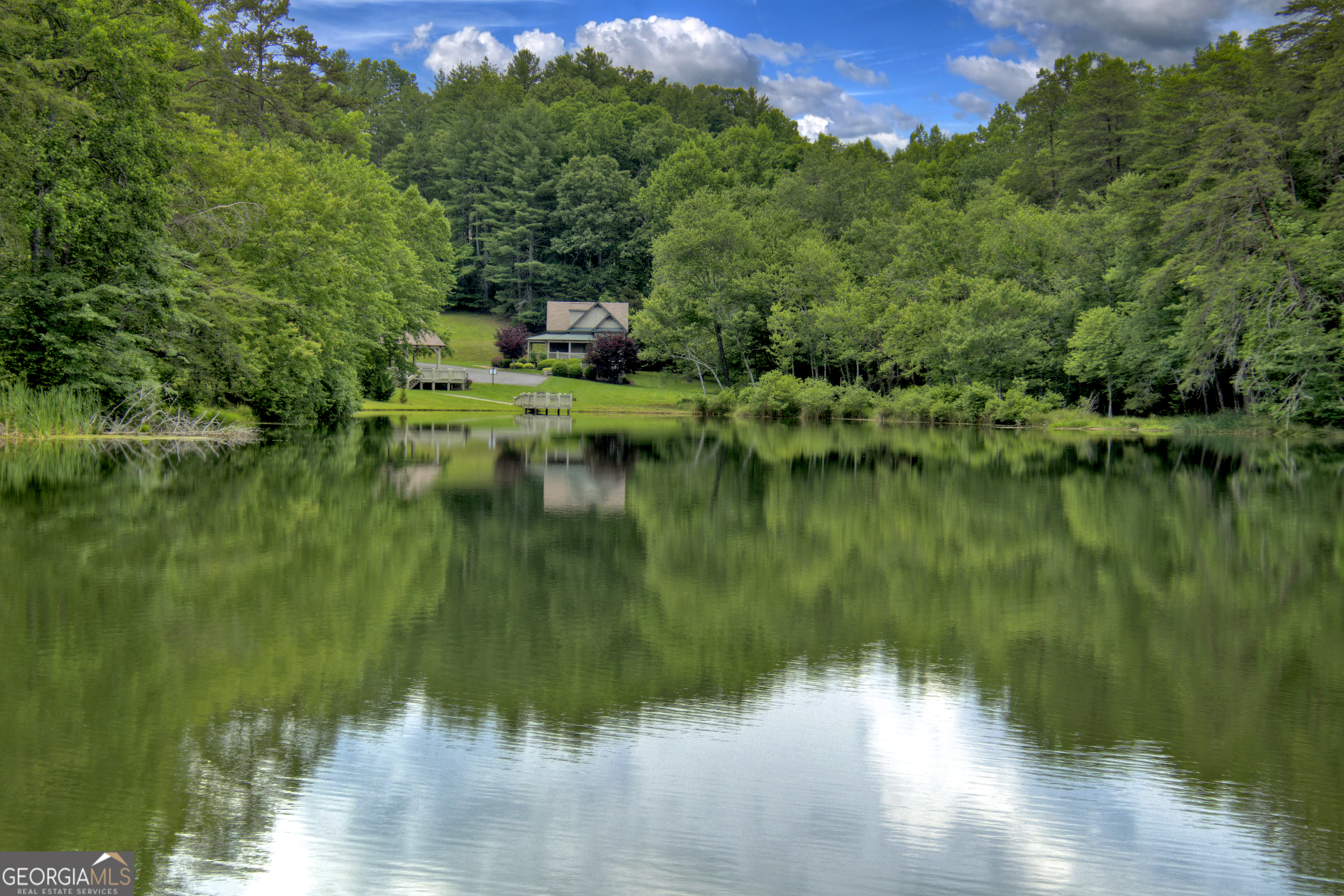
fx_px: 2800
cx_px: 672
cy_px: 448
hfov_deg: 27.0
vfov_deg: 18.2
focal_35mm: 75
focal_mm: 50
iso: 200
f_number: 5.6
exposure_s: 1/2500
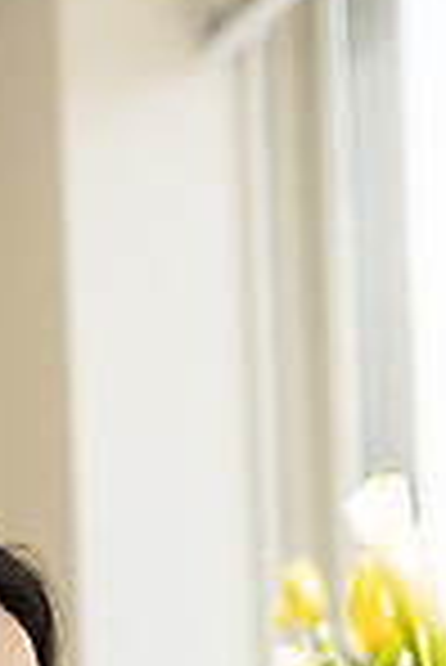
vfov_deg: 14.9
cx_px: 209
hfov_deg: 10.2
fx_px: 2503
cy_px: 652
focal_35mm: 135
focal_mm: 50
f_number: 2
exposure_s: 1/1250
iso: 125
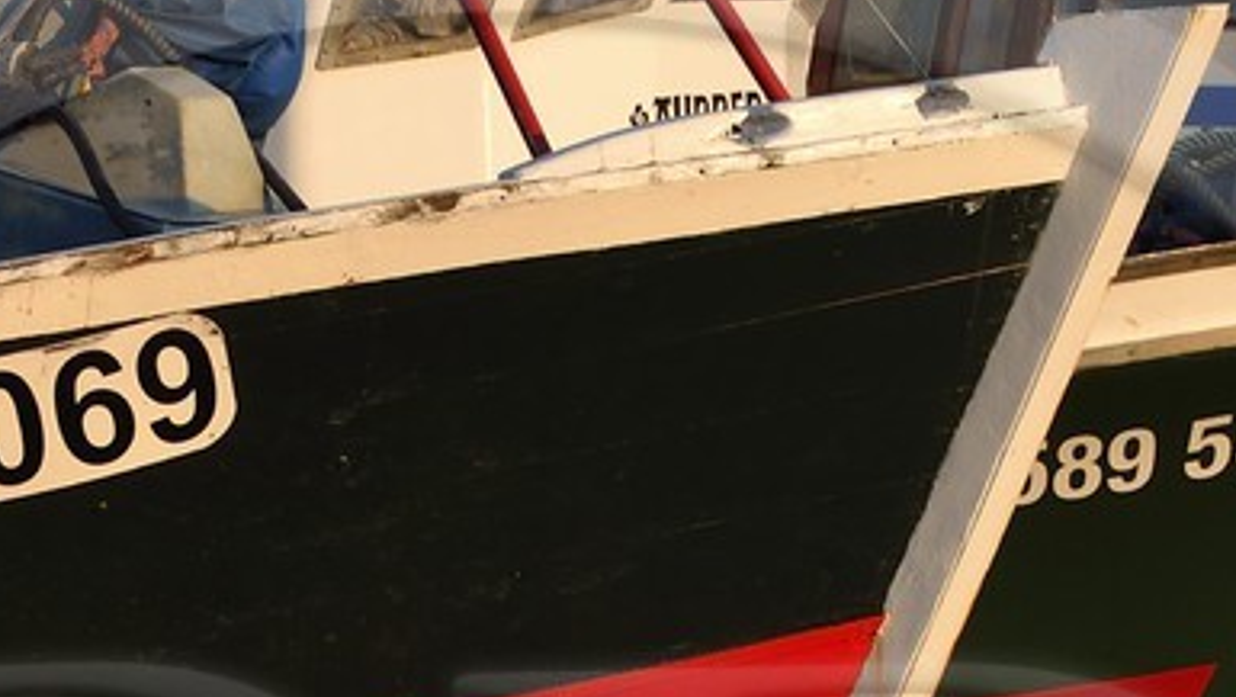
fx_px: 26363
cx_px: 520
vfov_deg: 1.5
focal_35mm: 804
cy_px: 1198
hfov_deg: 2.7
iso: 200
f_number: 8
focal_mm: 185
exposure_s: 1/250
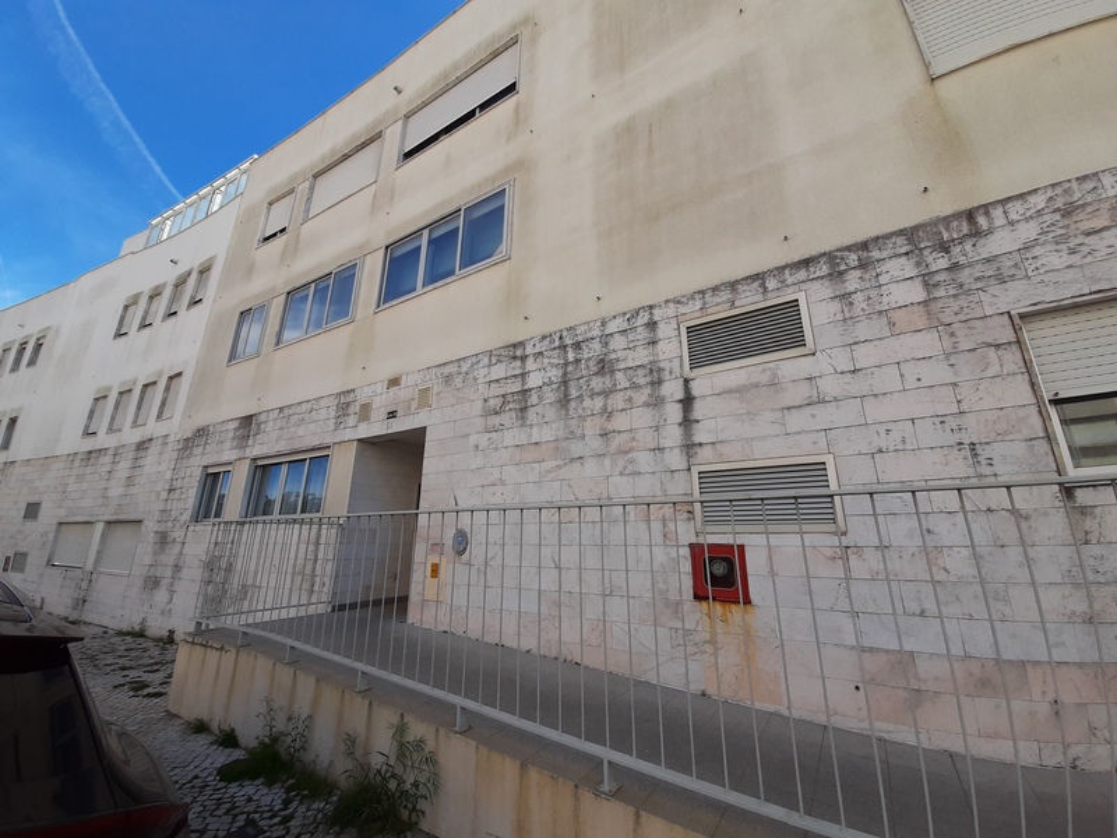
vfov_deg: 89.9
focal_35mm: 13
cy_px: 419
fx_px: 419
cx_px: 558
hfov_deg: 106.2
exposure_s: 1/771
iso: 40
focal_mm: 1.42
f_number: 2.2
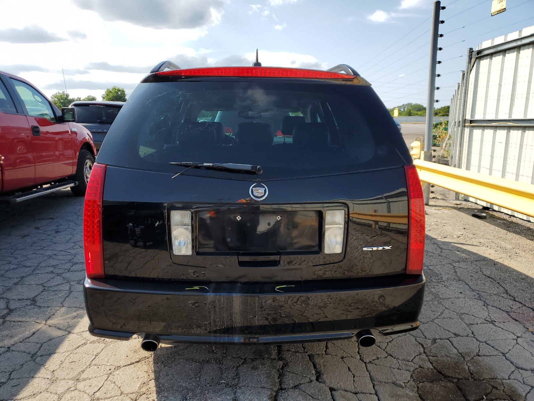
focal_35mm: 26
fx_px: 401
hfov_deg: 67.3
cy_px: 200
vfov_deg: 53.1
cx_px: 267
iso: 50
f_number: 1.5
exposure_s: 1/2000
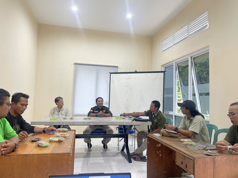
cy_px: 89
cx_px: 119
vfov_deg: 53.1
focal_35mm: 26
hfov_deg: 67.3
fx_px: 179
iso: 80
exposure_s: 1/50
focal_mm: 4.2
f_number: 1.6
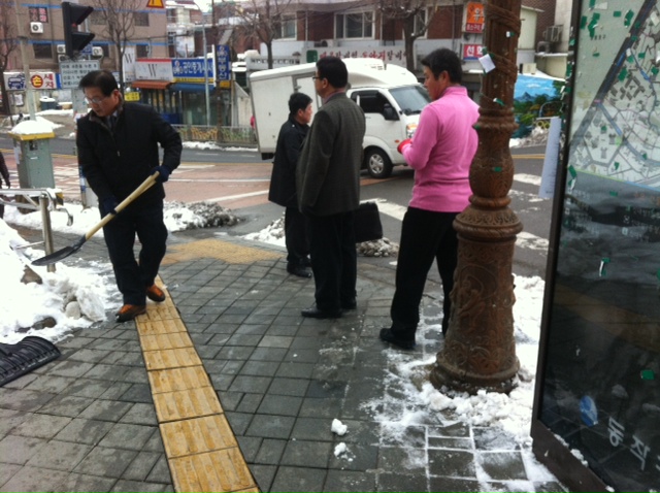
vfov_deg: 40.6
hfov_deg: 52.7
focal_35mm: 35
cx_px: 330
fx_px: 666
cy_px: 246
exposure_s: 1/120
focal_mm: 3.85
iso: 100
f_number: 2.8
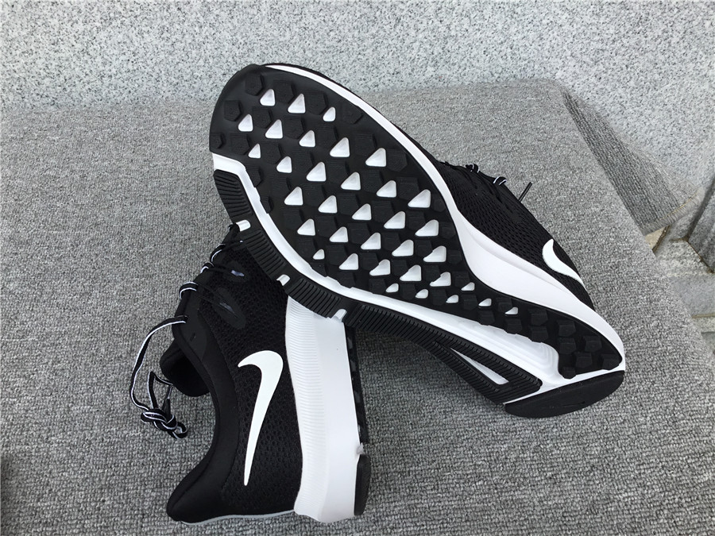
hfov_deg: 58.4
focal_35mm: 31
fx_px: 640
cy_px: 268
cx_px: 358
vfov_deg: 45.4
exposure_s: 1/566
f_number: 2.4
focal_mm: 3.3
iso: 25
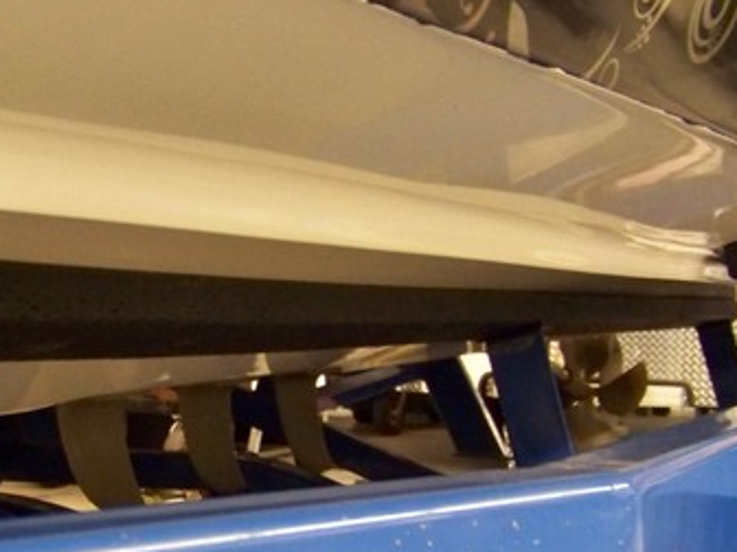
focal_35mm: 75
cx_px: 281
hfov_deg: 25.9
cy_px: 463
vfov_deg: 19.4
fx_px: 1597
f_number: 2.8
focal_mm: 5.85
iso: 400
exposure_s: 1/6
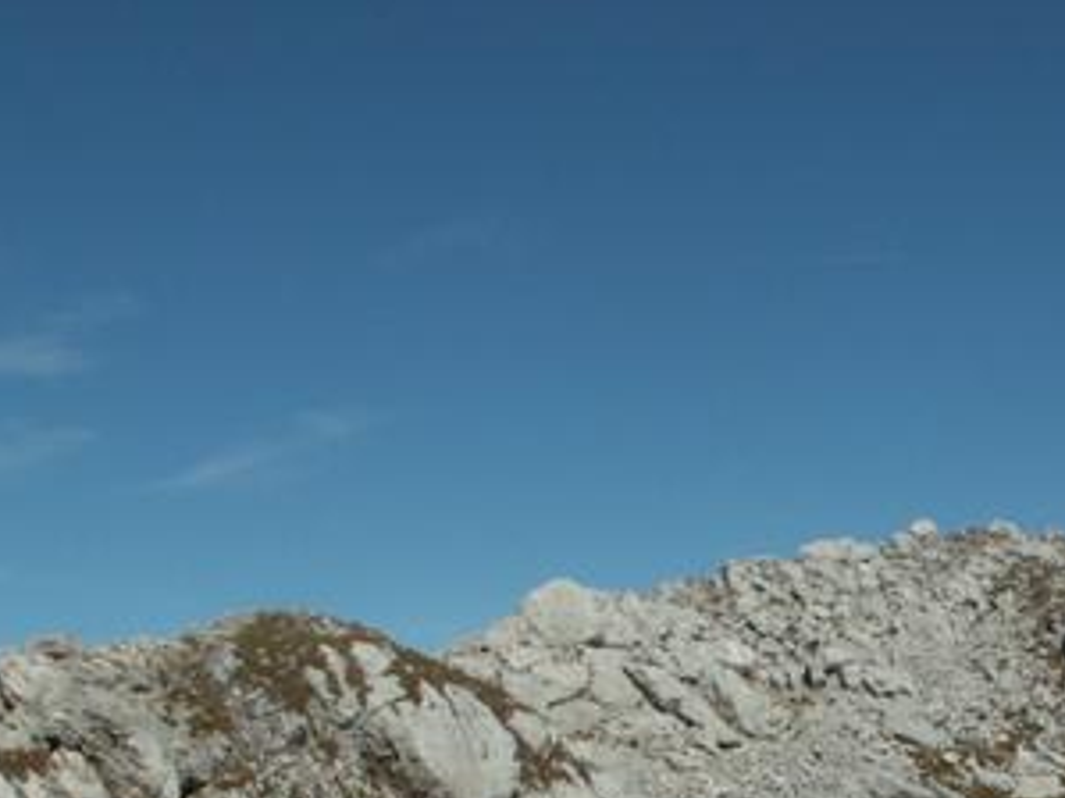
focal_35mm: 75
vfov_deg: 19.0
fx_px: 2307
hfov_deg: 25.6
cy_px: 844
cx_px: 823
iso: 50
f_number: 8
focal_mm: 5.86
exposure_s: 1/400
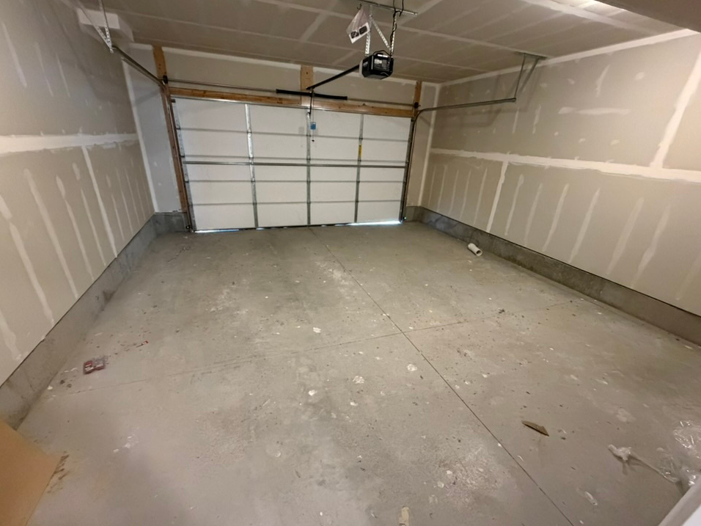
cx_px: 350
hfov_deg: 98.2
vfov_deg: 81.7
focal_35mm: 15
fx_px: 304
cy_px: 273
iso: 1000
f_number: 2.2
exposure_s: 1/60
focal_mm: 2.22
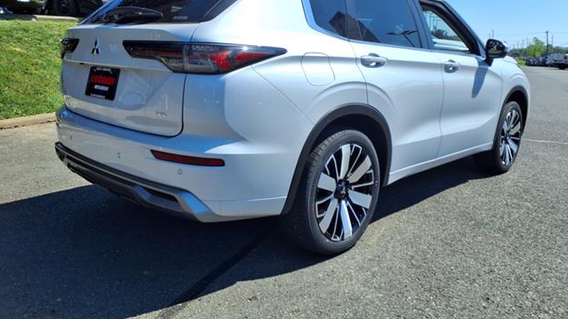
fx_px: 452
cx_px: 284
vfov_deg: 38.5
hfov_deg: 64.3
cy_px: 108
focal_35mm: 30
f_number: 1.9
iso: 40
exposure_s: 1/2500
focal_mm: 3.58
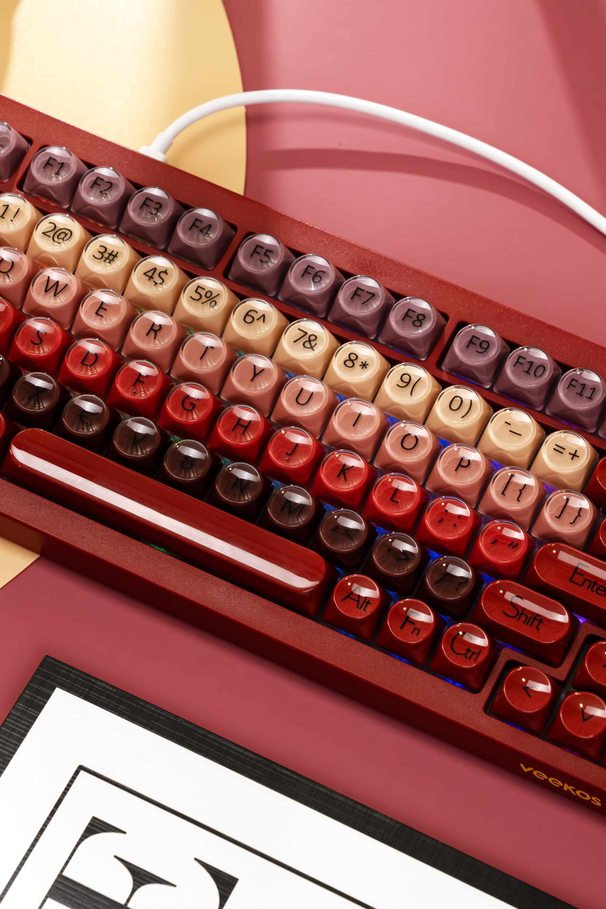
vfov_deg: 19.5
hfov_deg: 13.0
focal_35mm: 105
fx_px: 2651
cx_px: 303
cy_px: 454
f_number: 8
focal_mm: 70
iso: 640
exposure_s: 1/125
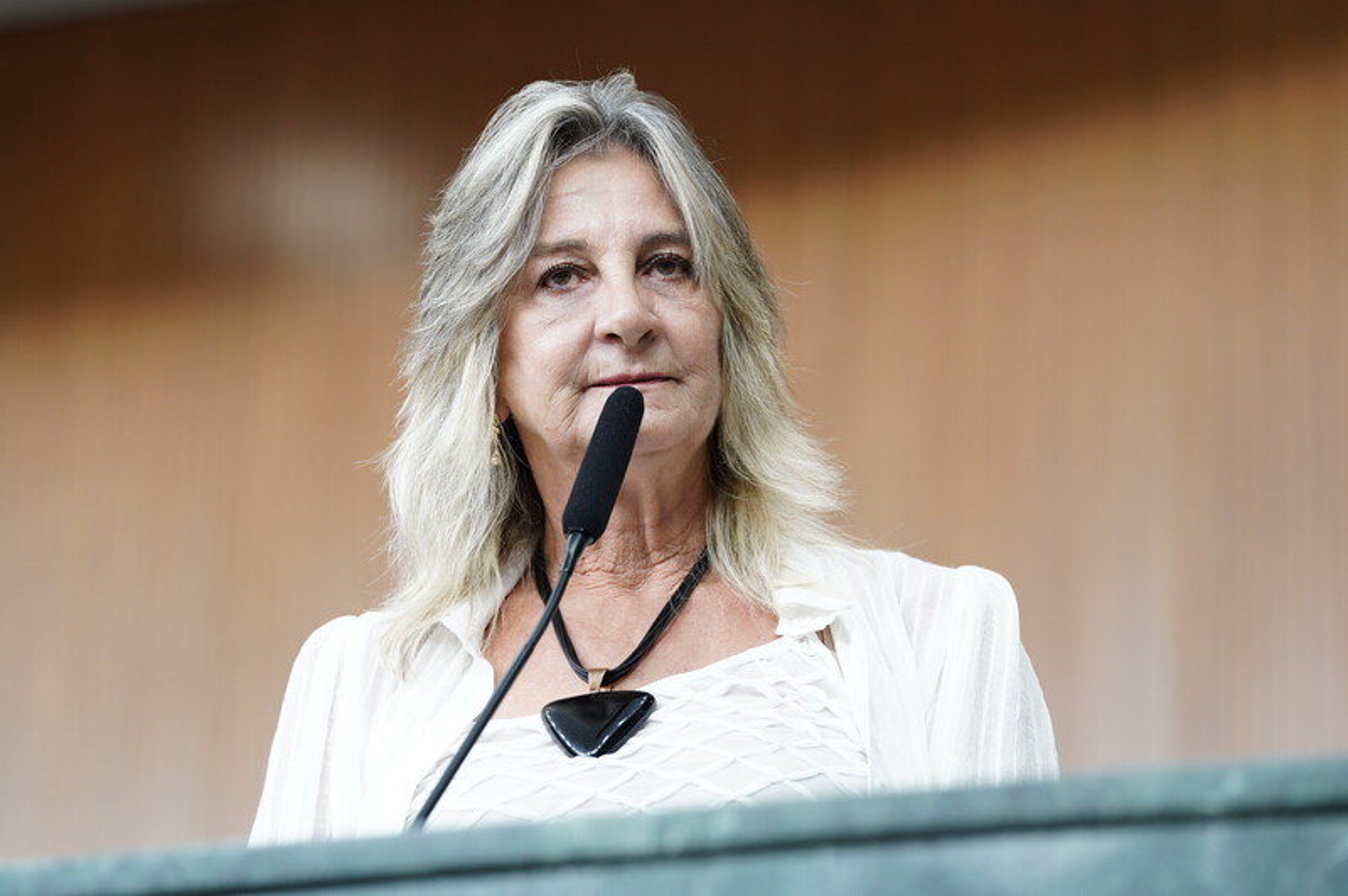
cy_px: 448
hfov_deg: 14.9
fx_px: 5163
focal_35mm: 138
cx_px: 674
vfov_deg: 9.9
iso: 1600
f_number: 4
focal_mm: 138
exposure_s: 1/160
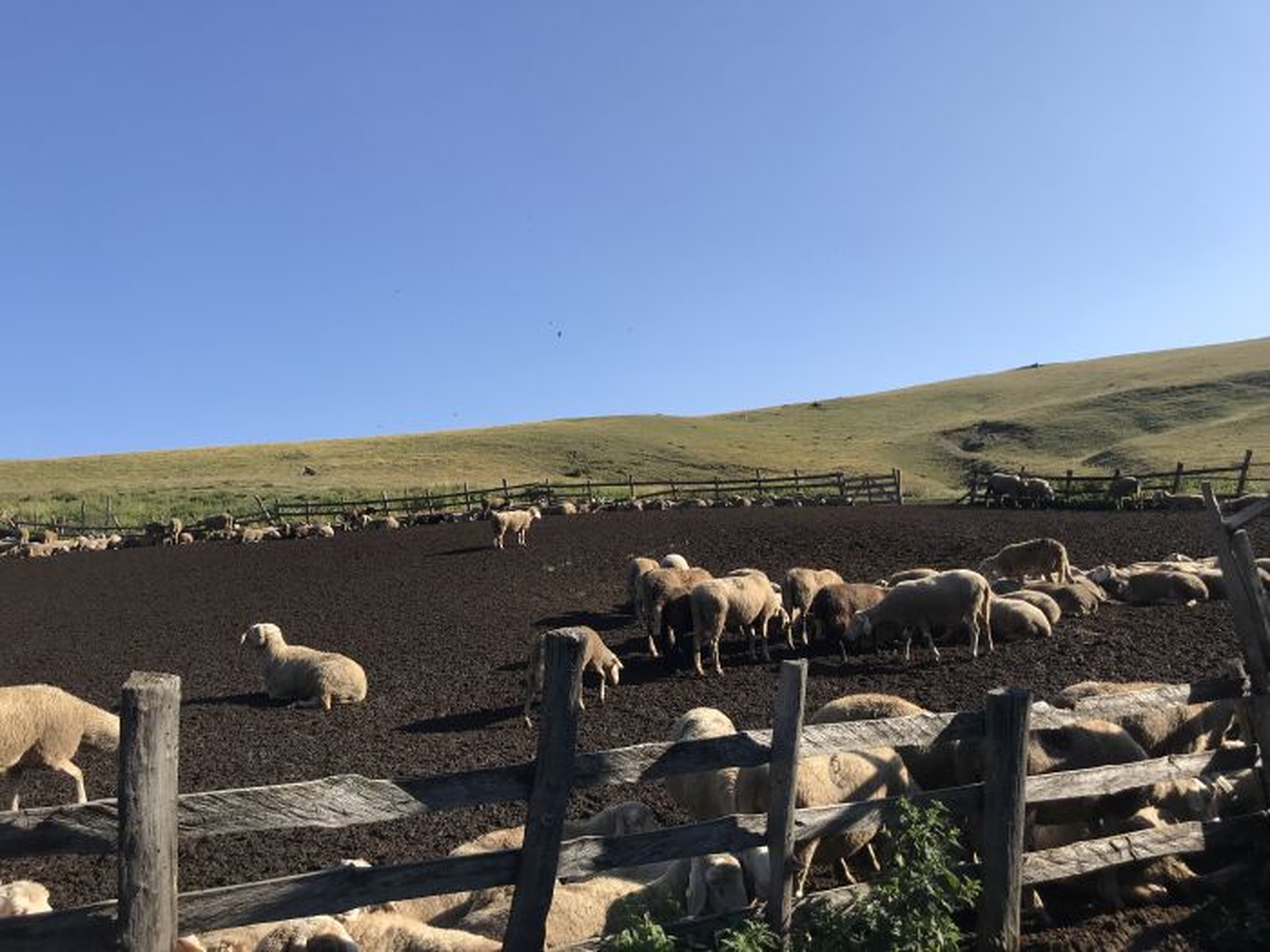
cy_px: 476
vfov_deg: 49.7
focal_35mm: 28
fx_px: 1027
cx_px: 635
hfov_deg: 63.4
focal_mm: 3.99
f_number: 1.8
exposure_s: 1/1808
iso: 20
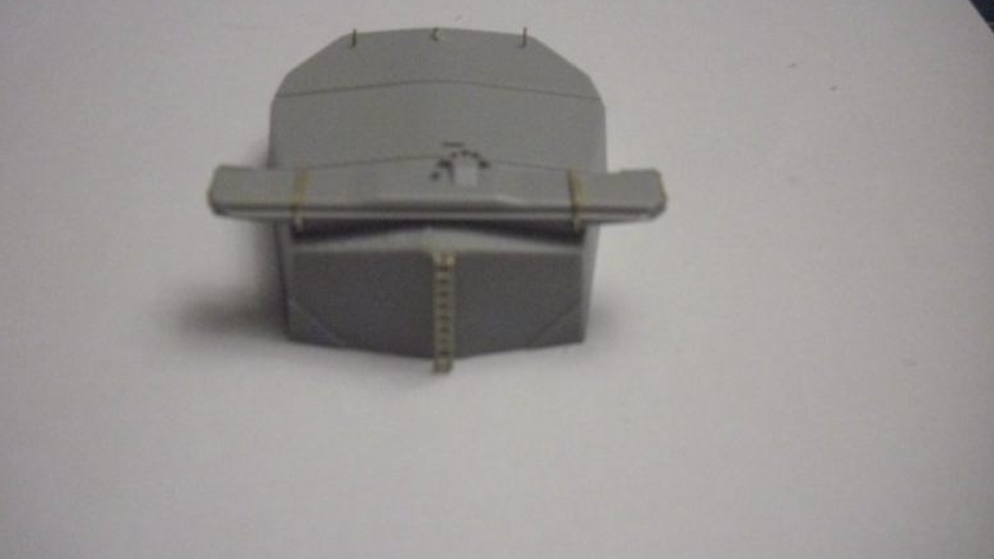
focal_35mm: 43
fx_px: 1133
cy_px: 247
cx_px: 483
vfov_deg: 27.7
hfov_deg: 47.4
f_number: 2.8
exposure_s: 1/100
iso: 800
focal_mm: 6.2
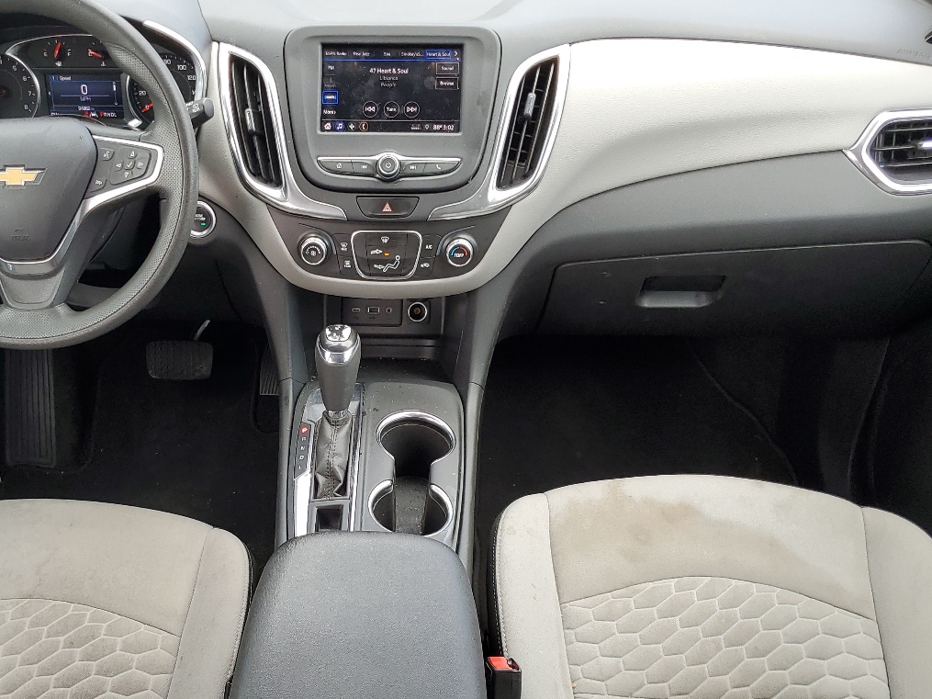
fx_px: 1104
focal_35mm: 41
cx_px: 331
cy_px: 466
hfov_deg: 45.3
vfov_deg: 34.8
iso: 50
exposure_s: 1/182
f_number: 1.5
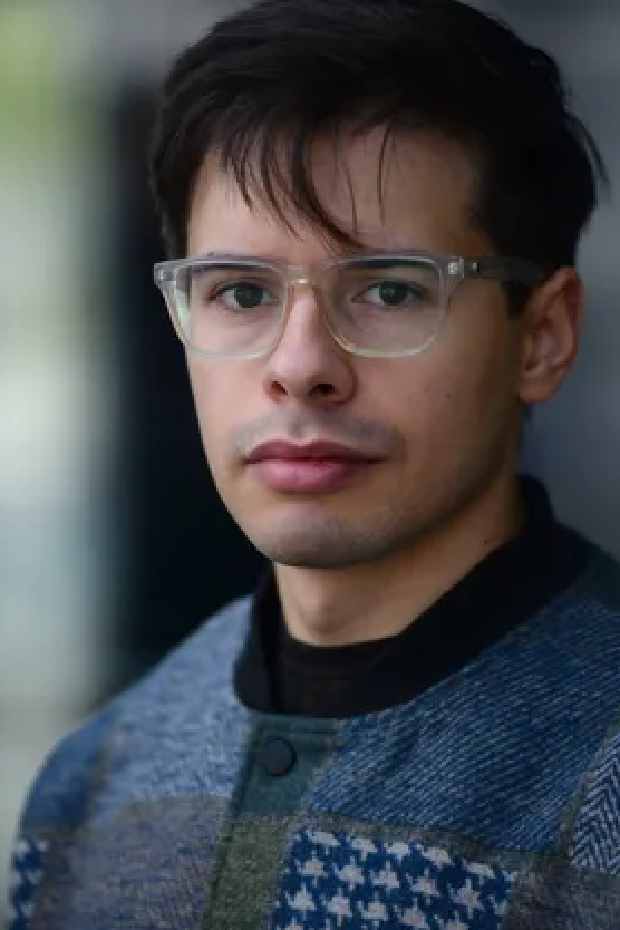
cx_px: 348
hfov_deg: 6.7
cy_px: 446
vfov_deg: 10.1
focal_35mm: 204
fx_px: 5270
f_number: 2.8
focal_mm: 170
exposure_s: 1/2500
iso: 400
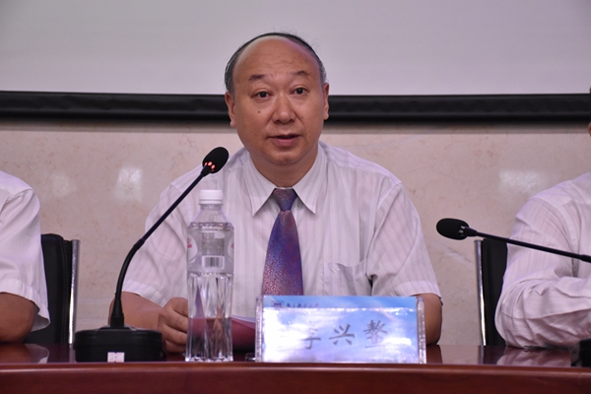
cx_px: 296
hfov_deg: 26.0
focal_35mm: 78
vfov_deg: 17.5
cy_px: 197
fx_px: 1280
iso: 2200
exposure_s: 1/80
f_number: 4.8
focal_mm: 52
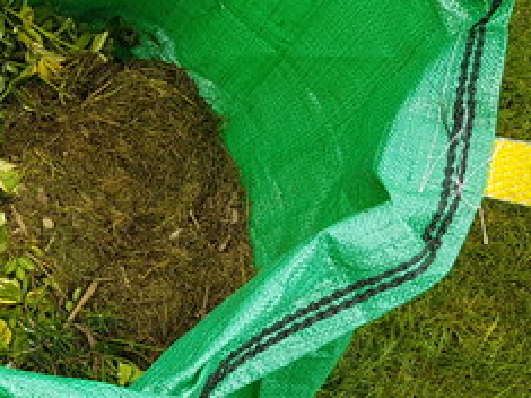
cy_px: 141
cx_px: -27
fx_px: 966
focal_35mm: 63
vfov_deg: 23.2
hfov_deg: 28.4
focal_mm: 4.2
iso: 40
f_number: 1.7
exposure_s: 1/380
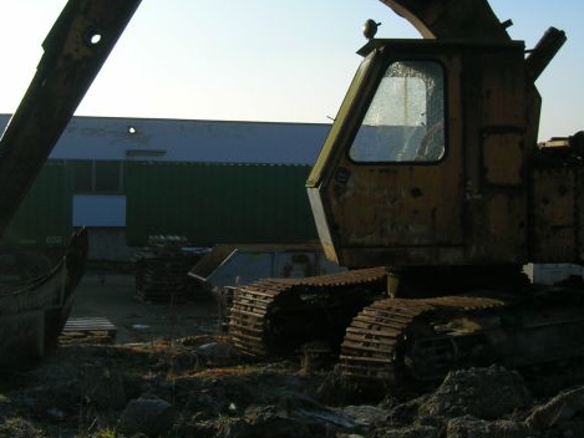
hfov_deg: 33.2
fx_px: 979
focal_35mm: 58
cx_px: 315
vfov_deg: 25.1
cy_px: 132
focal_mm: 5.7
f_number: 4.9
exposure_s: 1/436
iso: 50
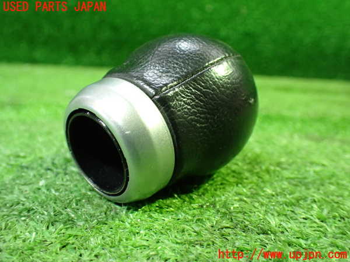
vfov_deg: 46.8
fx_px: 303
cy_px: 131
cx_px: 175
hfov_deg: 60.0
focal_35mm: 30
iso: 800
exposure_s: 1/30
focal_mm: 5.4
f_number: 2.3
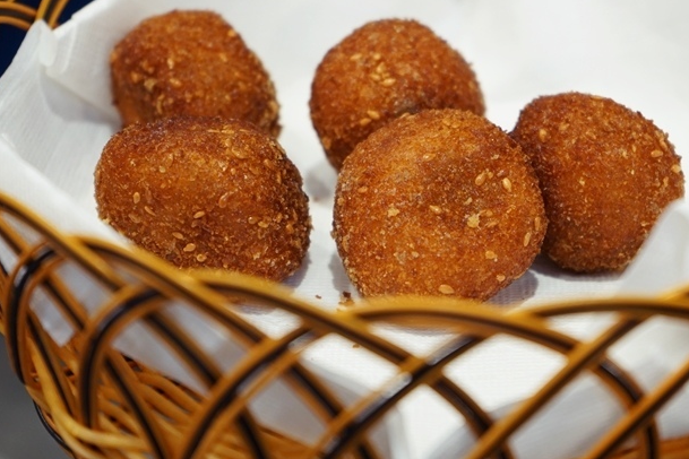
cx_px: 428
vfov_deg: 14.8
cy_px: 163
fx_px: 1761
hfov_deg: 22.1
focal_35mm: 92
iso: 640
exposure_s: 1/80
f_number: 5.6
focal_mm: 70
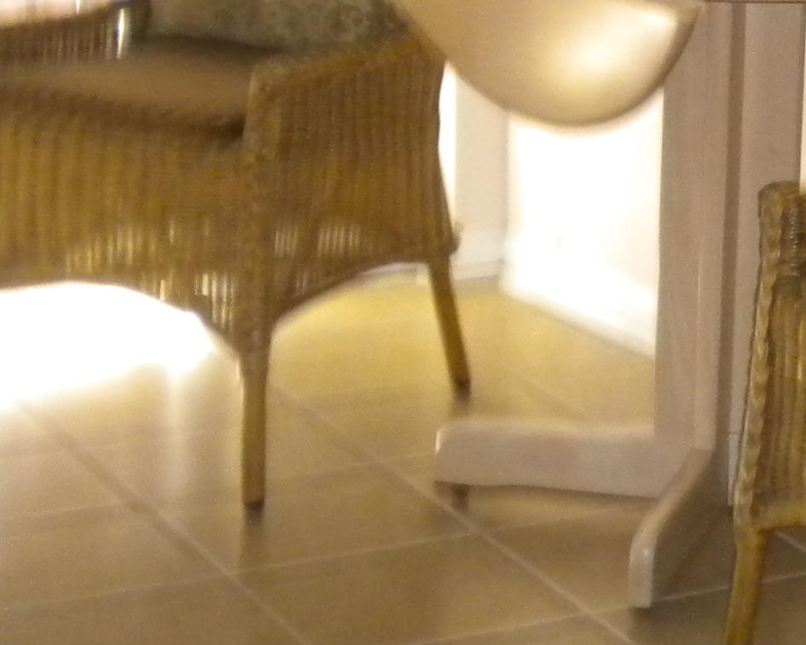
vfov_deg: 11.9
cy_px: -160
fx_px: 3030
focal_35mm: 127
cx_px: 986
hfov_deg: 14.6
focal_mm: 7.4
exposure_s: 1/62.6
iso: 400
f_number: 3.5
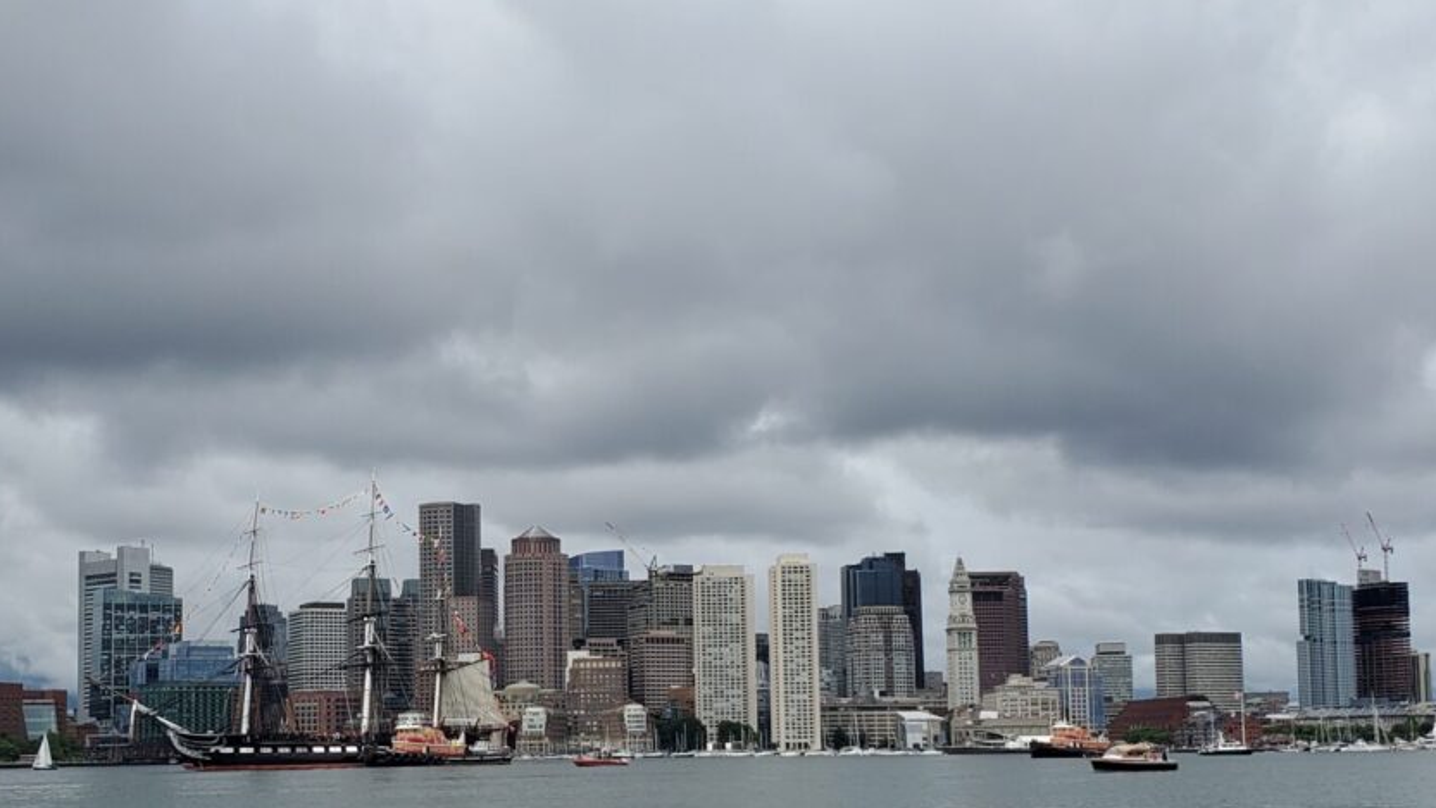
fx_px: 1942
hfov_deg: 40.5
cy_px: 609
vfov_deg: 23.3
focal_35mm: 51
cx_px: 614
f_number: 2.4
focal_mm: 4.3
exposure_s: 1/3101
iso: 50
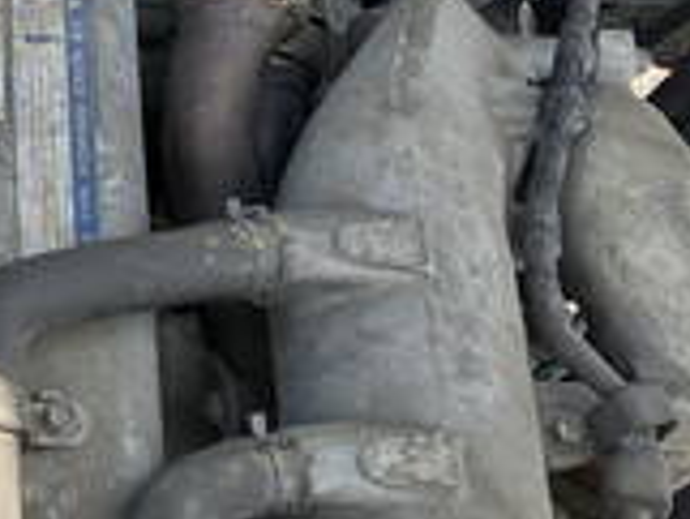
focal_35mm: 111
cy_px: 214
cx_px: -261
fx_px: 2214
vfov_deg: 13.4
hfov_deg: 16.5
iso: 25
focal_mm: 3.99
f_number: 1.8
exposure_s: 1/221
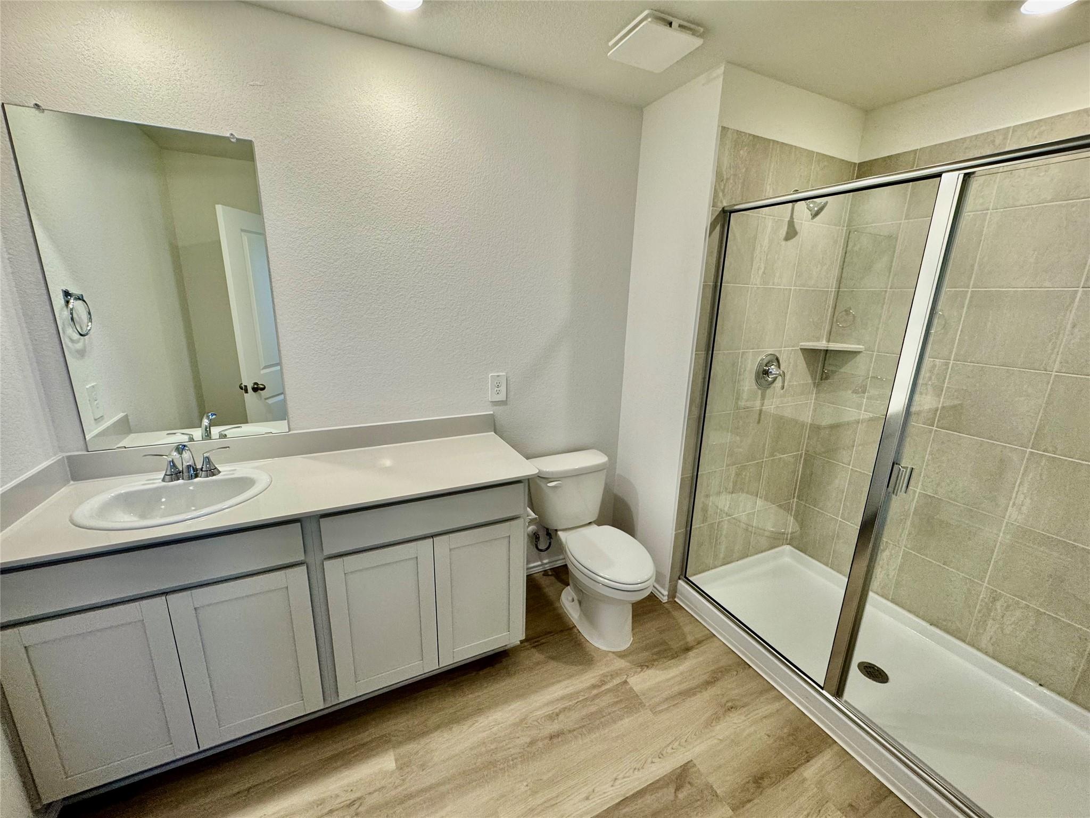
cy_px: 409
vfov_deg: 85.7
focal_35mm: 14
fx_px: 441
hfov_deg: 102.1
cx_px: 545
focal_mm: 2.22
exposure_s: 1/120
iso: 160
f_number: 2.2
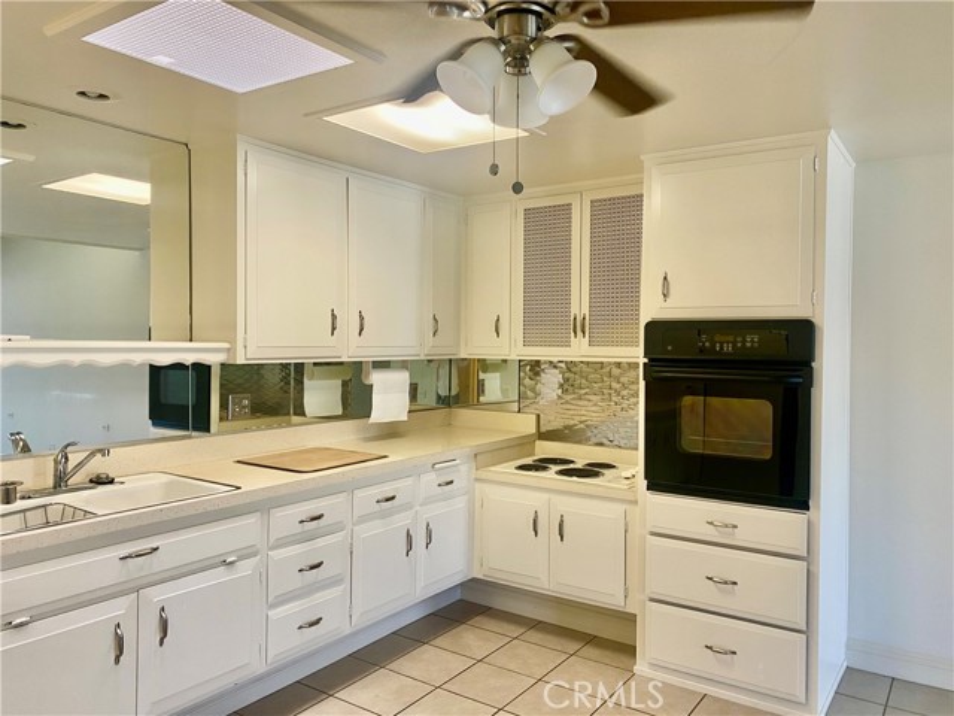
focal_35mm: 26
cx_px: 477
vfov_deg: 53.1
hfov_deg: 67.3
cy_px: 358
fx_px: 717
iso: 100
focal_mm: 4.25
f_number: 1.8
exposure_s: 1/60
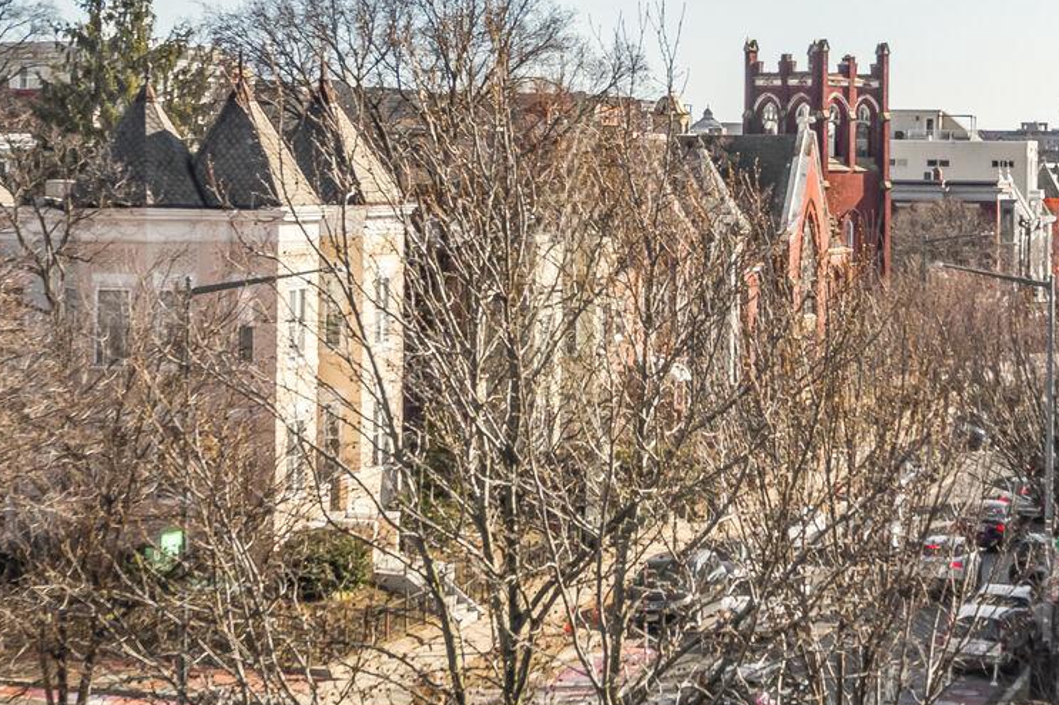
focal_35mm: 107
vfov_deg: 12.8
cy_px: 198
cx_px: 601
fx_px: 3147
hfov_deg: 19.1
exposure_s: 1/500
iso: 200
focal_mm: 31
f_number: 8
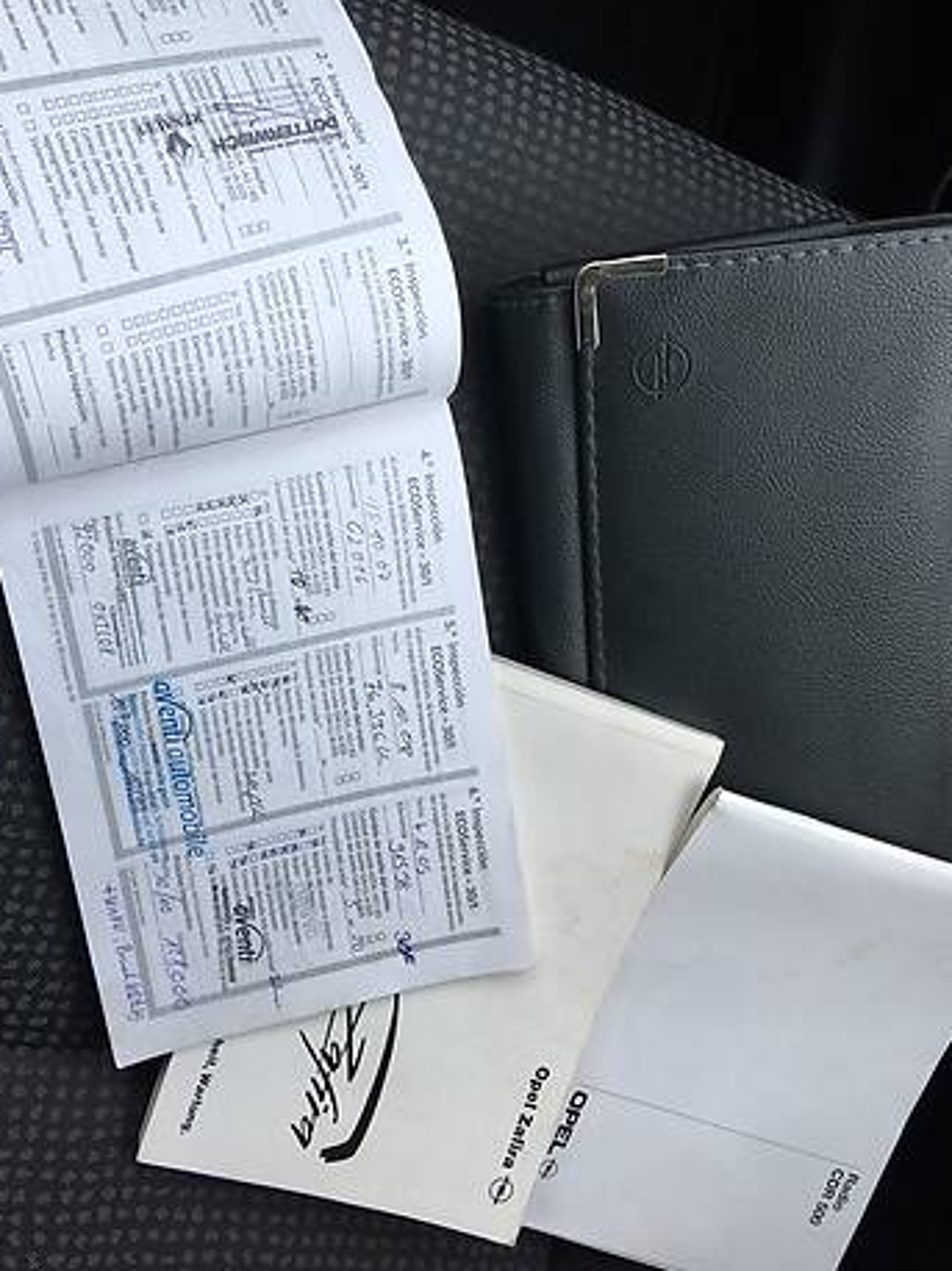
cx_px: 450
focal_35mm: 38
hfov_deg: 37.7
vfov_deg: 48.9
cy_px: 549
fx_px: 1395
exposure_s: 1/137
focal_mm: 4.2
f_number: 2.2
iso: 25
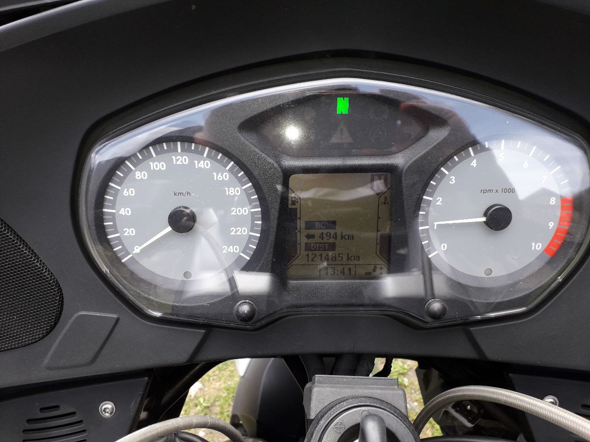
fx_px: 460
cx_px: 295
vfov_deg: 51.4
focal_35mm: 27
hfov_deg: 65.3
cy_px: 221
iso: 40
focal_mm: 3.6
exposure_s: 1/163
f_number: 1.9
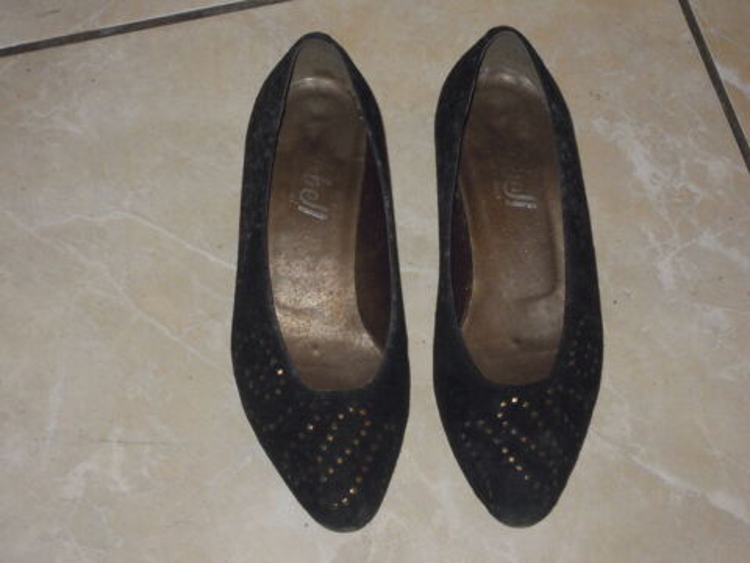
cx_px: 375
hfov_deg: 19.6
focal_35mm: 100
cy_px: 282
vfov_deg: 14.8
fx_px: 2167
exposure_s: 1/60
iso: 400
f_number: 5.4
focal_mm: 17.9
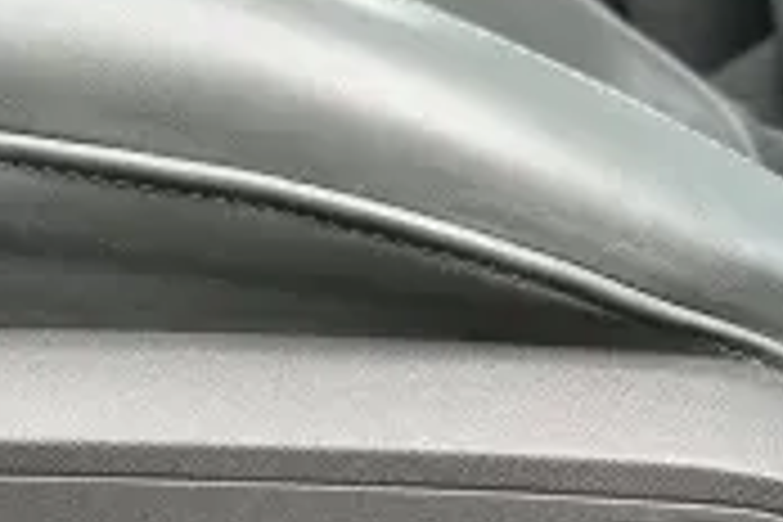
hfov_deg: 35.5
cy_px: 540
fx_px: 1218
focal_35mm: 56
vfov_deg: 23.1
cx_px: 297
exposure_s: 1/121
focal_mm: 5.7
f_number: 1.5
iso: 125
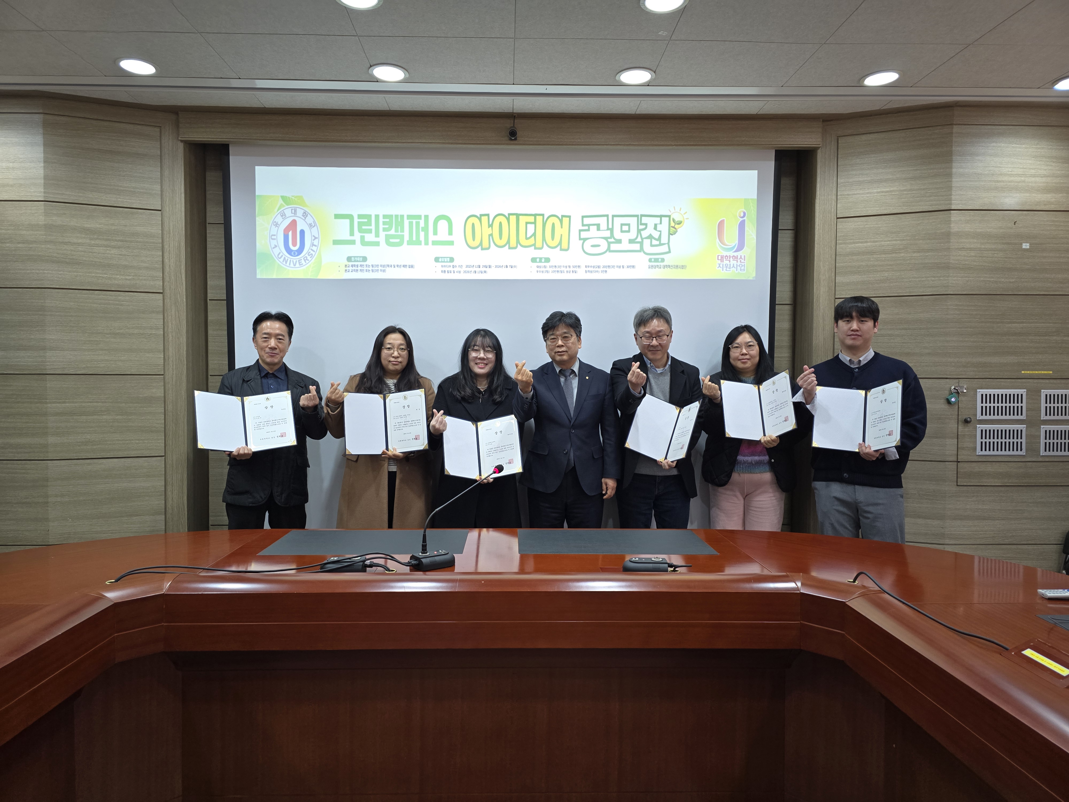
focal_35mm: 23
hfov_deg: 73.9
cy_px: 401
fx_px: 710
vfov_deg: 58.9
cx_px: 534
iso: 320
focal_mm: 6.3
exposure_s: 1/120
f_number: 1.7
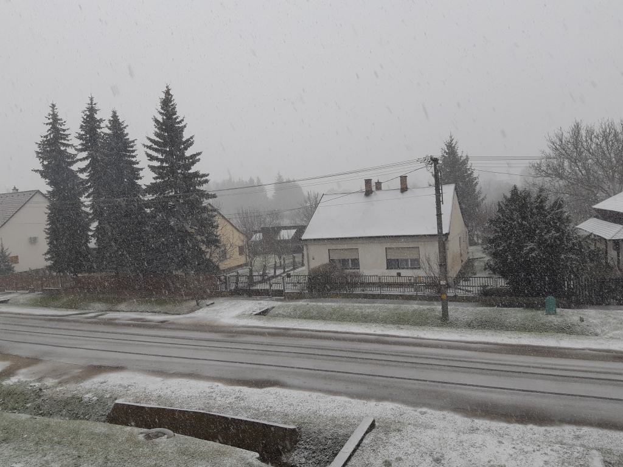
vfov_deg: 53.1
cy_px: 234
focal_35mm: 26
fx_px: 468
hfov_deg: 67.3
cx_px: 312
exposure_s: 1/196
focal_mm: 3.93
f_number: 1.7
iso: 40
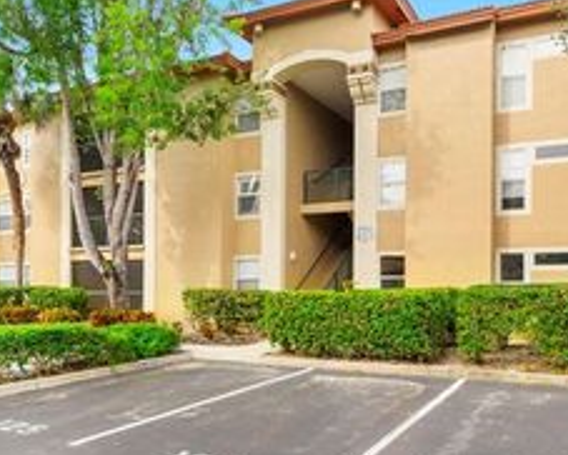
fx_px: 555
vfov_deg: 44.2
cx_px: 295
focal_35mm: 33
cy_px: 286
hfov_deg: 54.2
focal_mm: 16
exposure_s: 1/40
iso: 200
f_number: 9
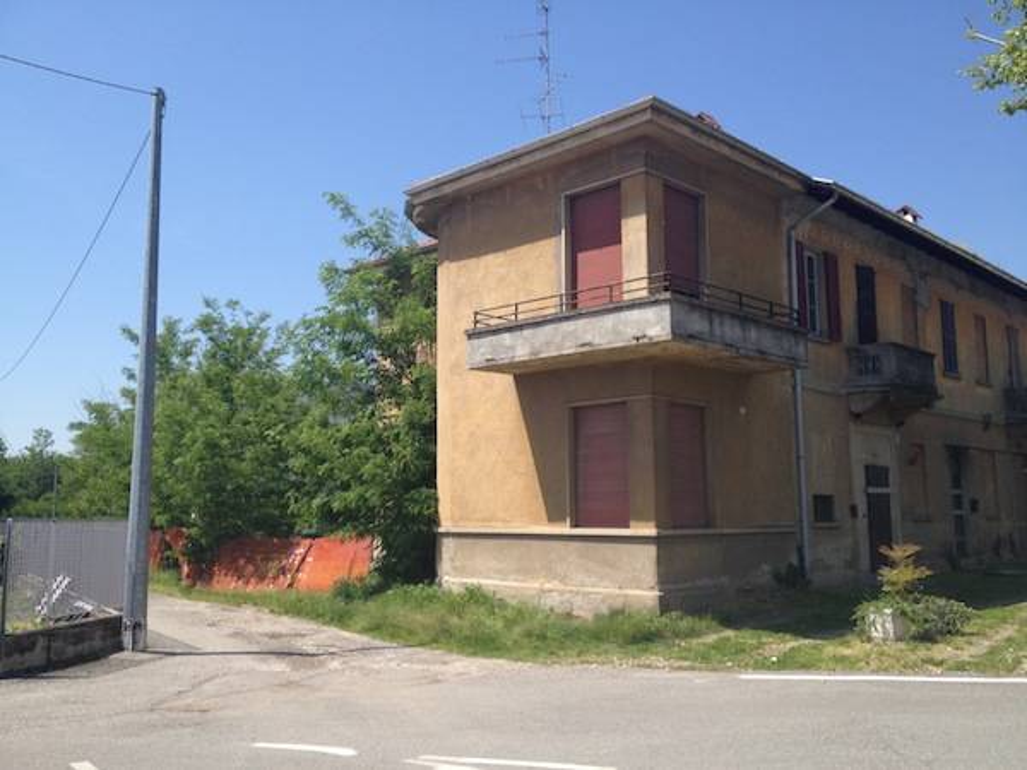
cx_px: 514
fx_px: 1038
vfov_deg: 40.7
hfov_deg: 52.6
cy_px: 385
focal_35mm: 35
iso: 64
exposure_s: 1/1326
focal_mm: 4.28
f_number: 2.4
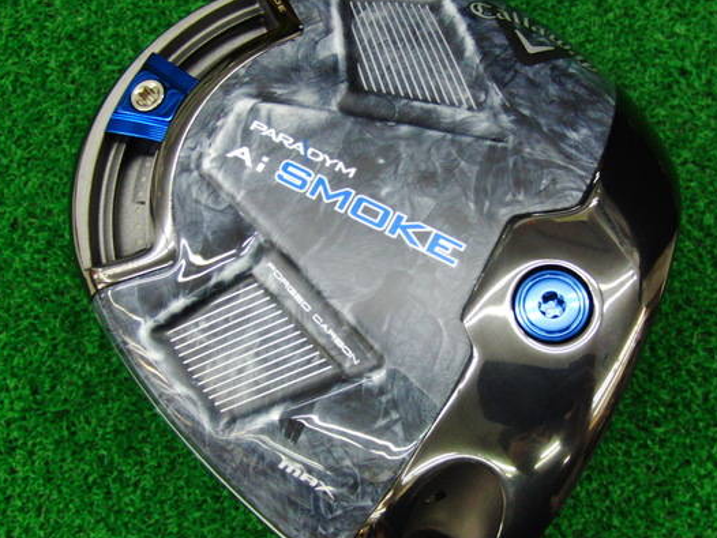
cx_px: 418
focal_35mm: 45
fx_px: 933
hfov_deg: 41.9
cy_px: 279
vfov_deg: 32.2
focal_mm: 6.42
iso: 400
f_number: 3.6
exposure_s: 1/50
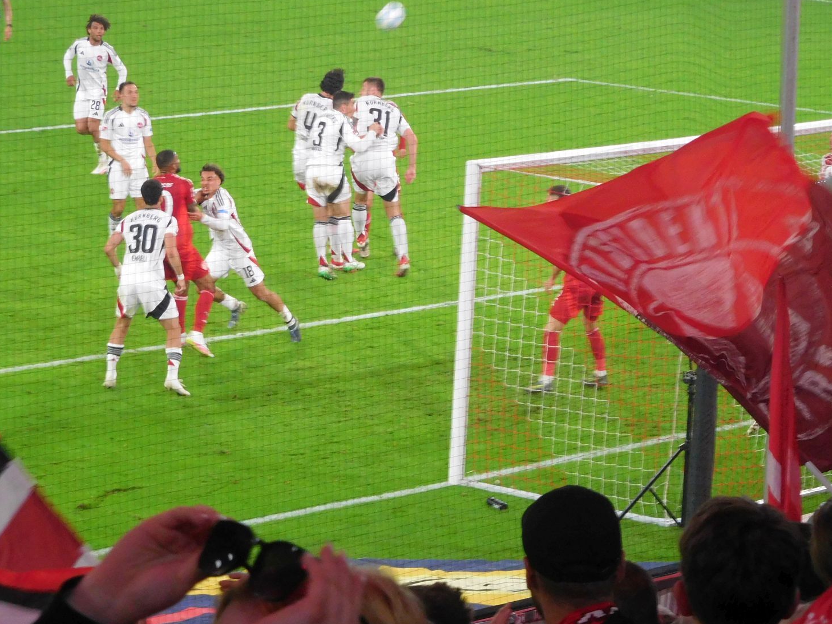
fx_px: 4616
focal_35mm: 192
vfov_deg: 7.7
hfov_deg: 10.3
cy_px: 425
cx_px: 514
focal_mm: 25
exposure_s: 1/80
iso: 400
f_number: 5.1
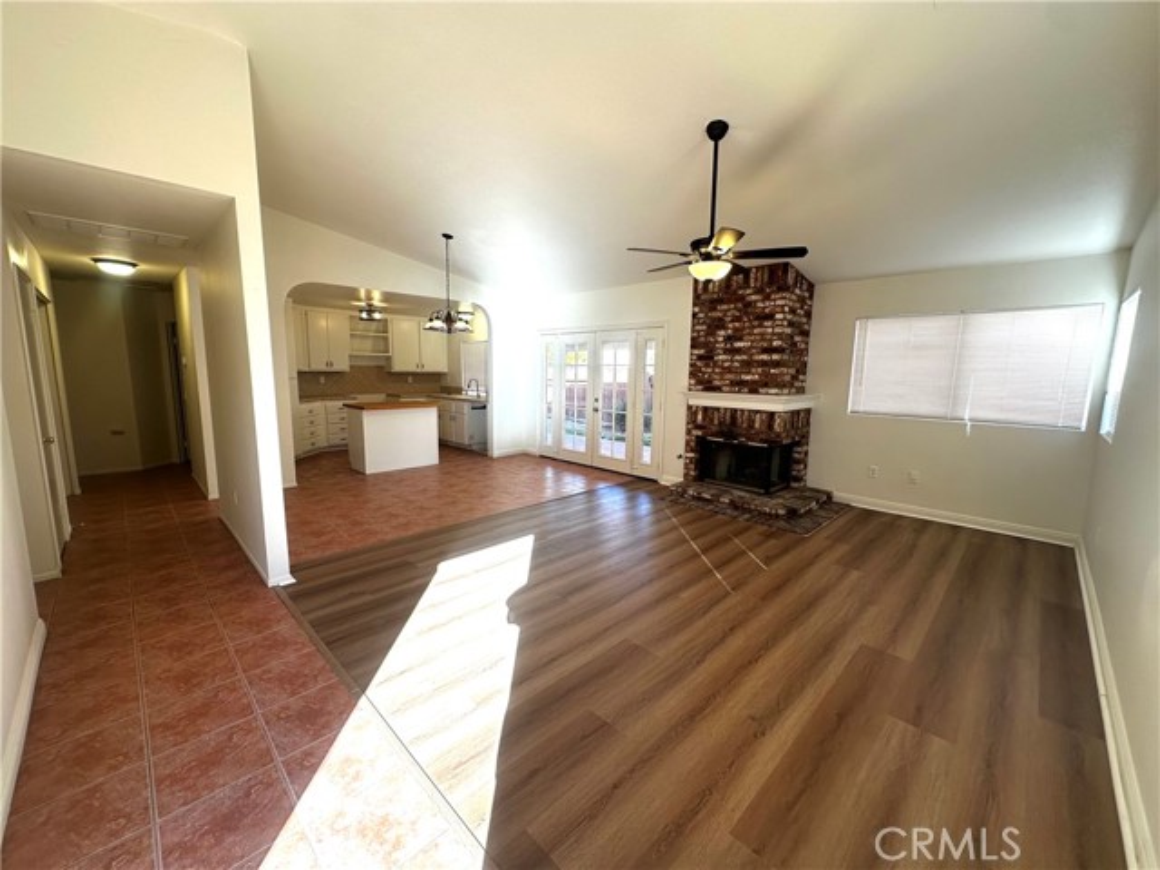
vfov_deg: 85.7
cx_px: 580
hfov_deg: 102.1
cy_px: 435
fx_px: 469
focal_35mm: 14
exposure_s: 1/120
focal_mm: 2.22
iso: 50
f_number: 2.2
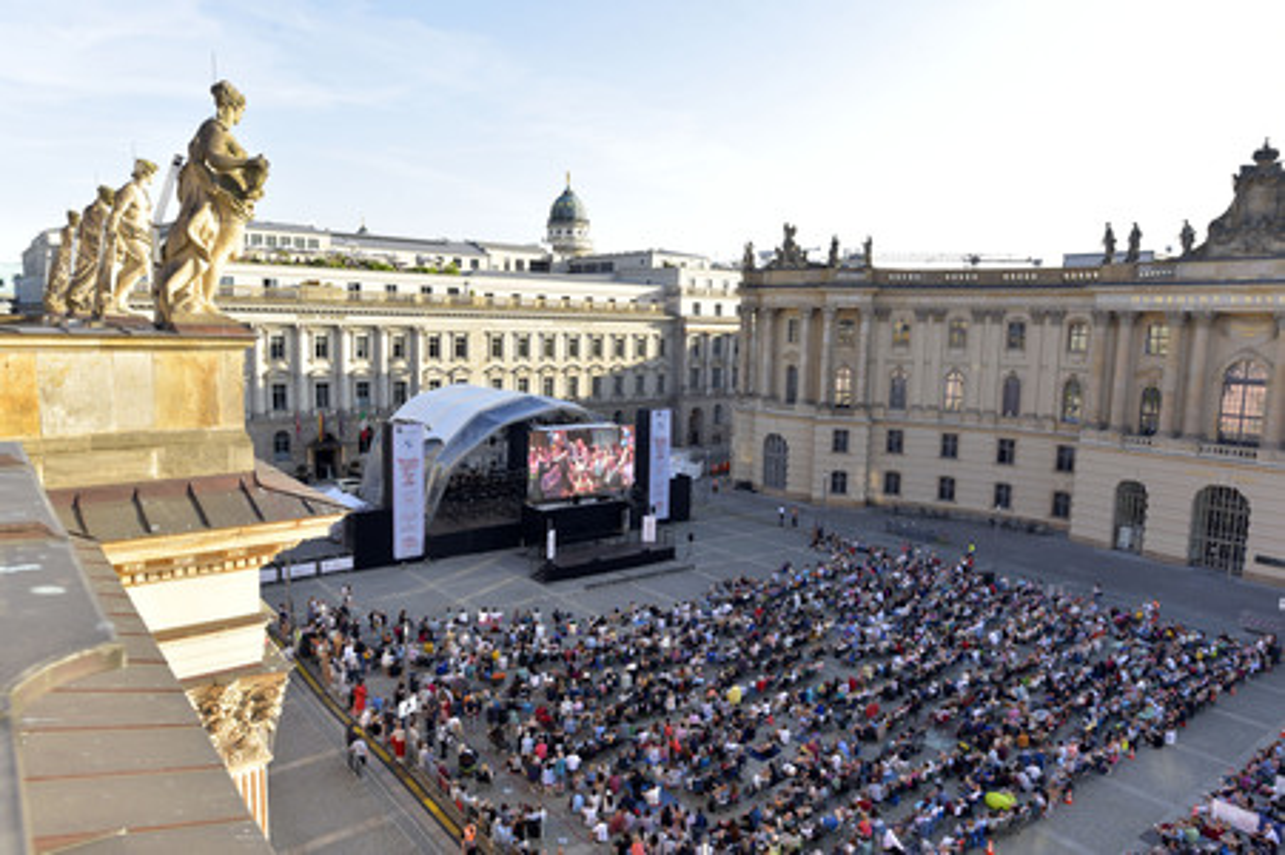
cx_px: 642
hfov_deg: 73.8
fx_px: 856
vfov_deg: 53.1
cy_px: 428
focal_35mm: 24
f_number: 7.1
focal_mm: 24
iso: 160
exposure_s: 1/125
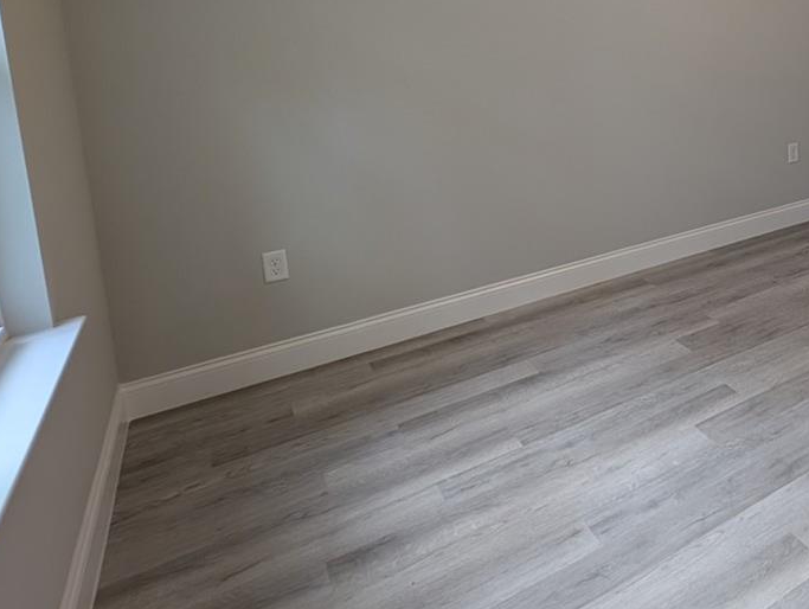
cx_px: 817
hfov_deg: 50.6
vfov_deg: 45.8
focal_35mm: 28
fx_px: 655
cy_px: 79
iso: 37
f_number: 1.95
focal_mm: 2.23
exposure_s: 1/28.5
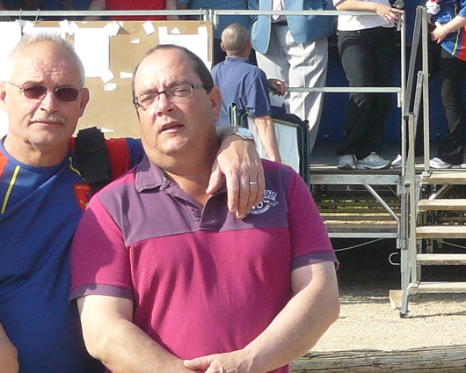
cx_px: 120
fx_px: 4551
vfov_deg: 4.7
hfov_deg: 5.9
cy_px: 397
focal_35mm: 330
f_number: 5
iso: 100
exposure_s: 1/250
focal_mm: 15.5
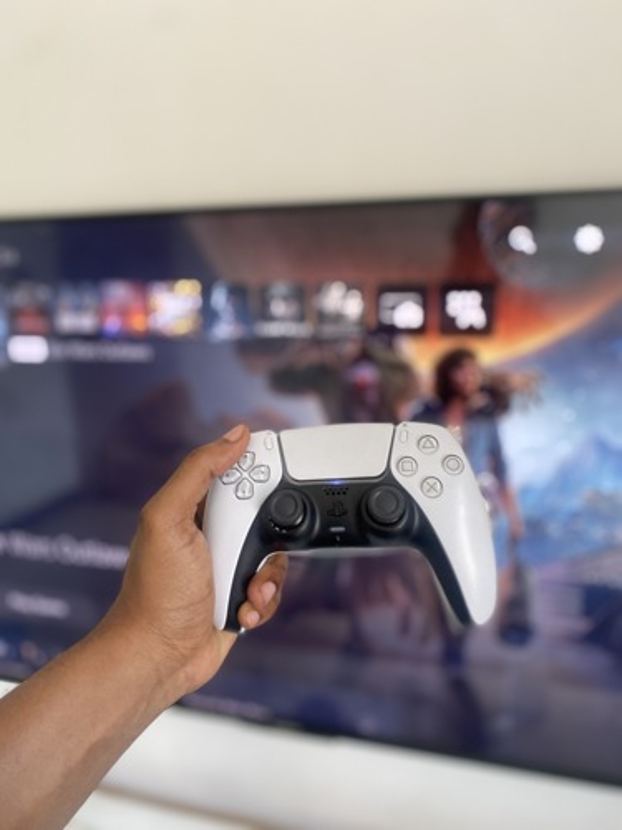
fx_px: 623
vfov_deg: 67.3
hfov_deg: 53.1
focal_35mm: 26
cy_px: 415
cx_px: 311
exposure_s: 1/60
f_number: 1.8
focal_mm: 4.25
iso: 320
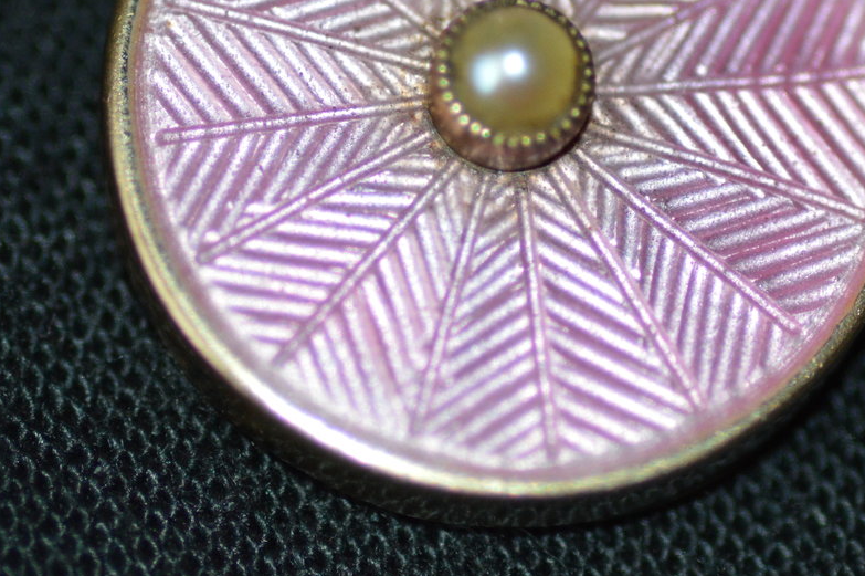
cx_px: 520
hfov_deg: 7.2
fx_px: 6915
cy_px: 82
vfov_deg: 4.8
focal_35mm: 288
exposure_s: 1/60
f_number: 4.8
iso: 1100
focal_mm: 100
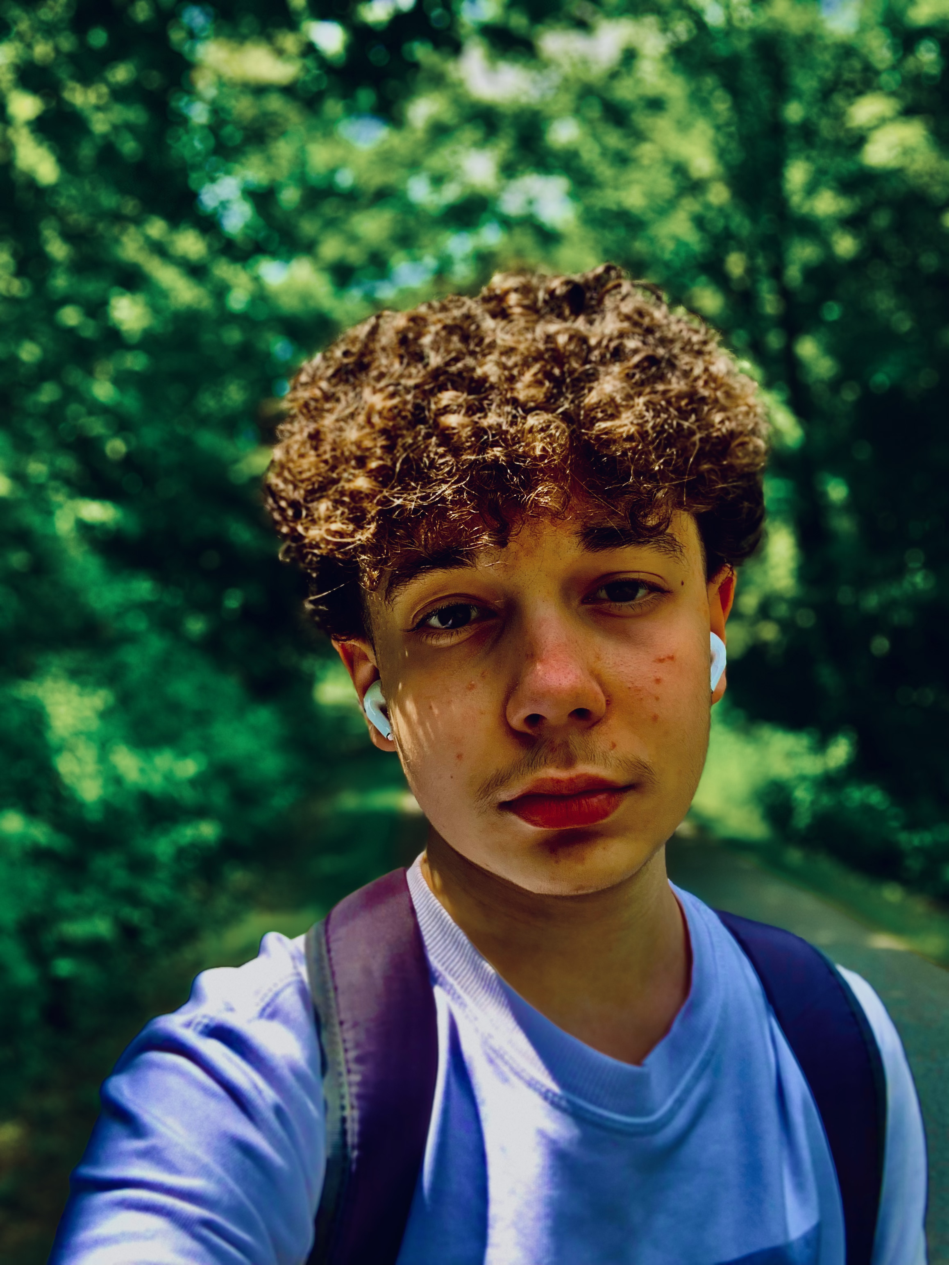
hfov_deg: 44.2
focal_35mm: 32
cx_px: 474
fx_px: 1170
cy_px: 632
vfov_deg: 56.8
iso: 16
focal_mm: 2.87
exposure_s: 1/167
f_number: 2.2
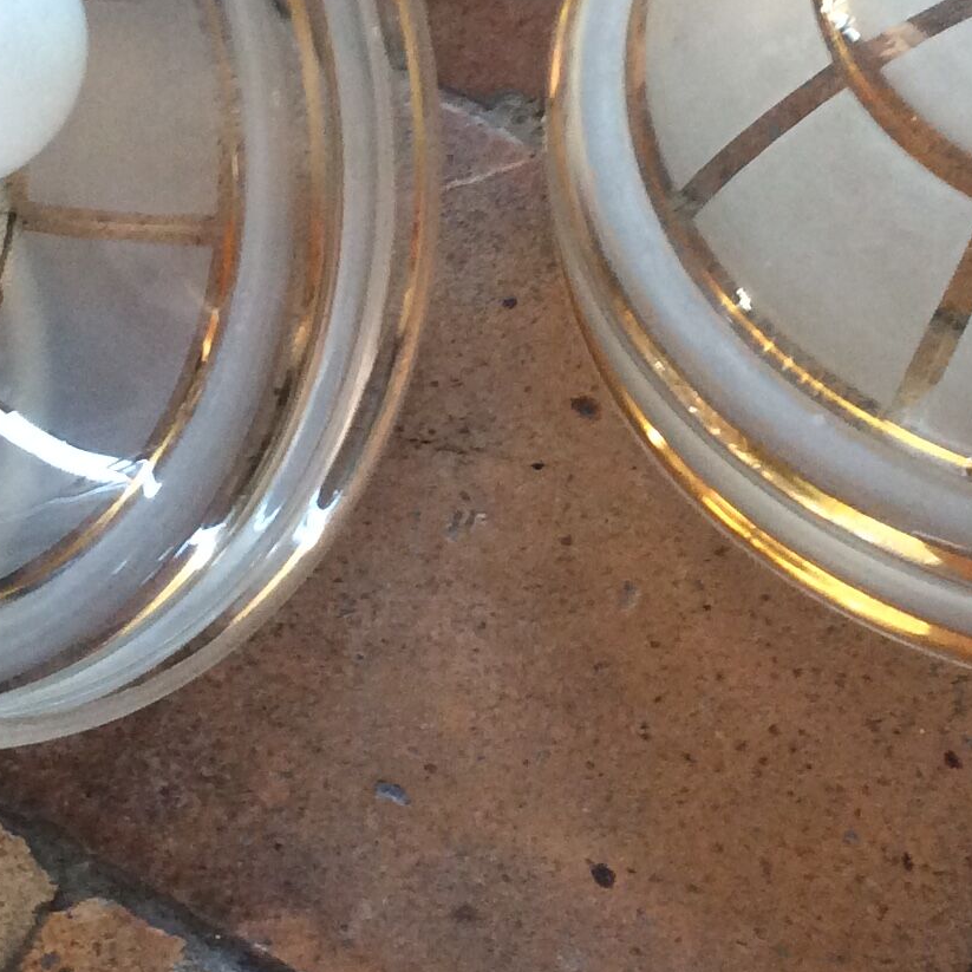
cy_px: 193
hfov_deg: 19.5
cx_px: 457
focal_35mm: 89
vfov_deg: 19.3
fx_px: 2827
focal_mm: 3.3
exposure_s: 1/25
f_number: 2.4
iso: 125
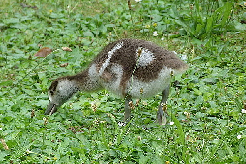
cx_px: 123
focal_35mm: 429
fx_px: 2931
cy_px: 85
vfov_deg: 3.2
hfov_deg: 4.8
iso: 160
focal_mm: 74
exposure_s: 1/100
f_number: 4.5
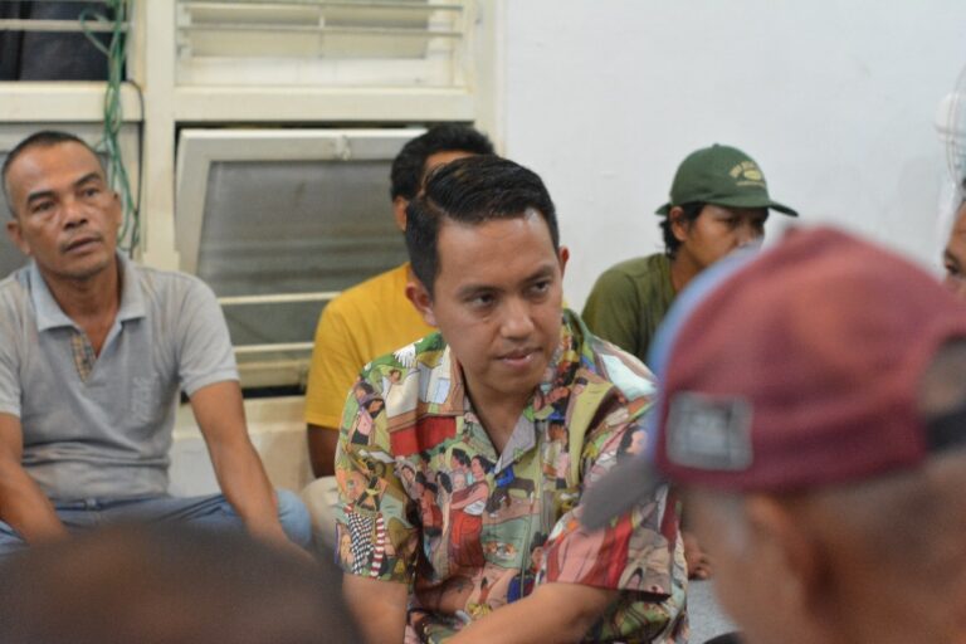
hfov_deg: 27.0
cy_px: 322
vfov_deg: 18.2
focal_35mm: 75
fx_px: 2012
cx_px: 483
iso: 2500
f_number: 2.8
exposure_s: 1/100
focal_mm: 50
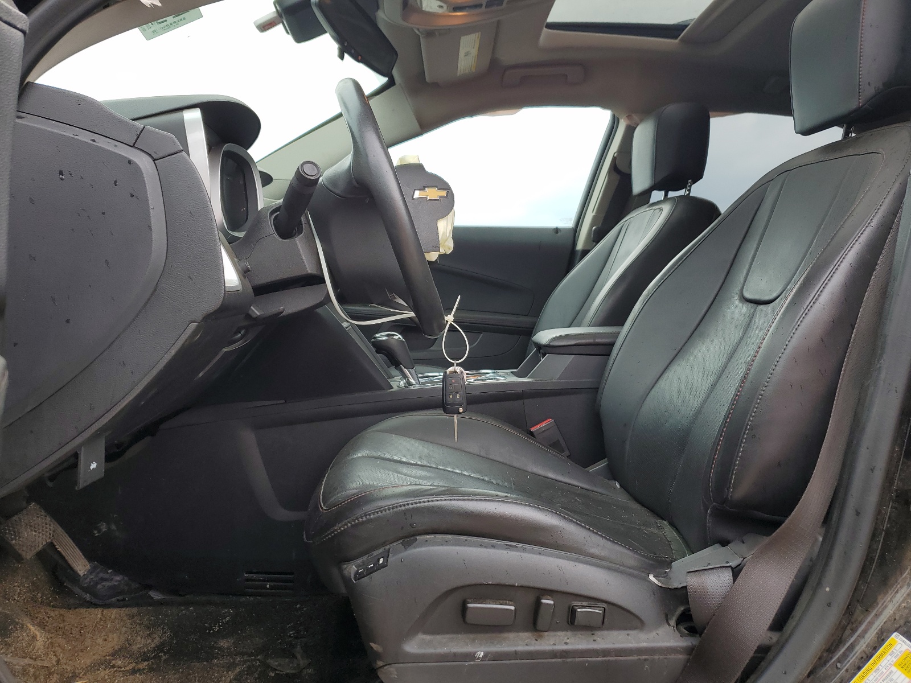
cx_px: 456
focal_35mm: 26
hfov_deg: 67.3
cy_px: 342
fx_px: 684
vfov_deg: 53.1
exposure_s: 1/476
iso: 50
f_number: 1.5
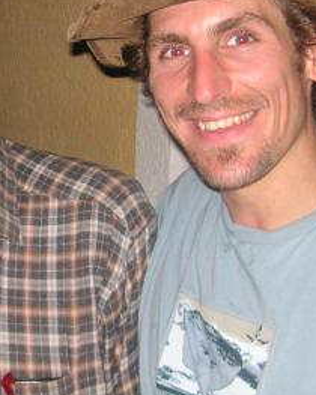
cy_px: 185
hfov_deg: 17.0
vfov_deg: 21.7
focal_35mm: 88
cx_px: -2
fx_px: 1030
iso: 160
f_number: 2.8
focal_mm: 6.1
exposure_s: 1/45
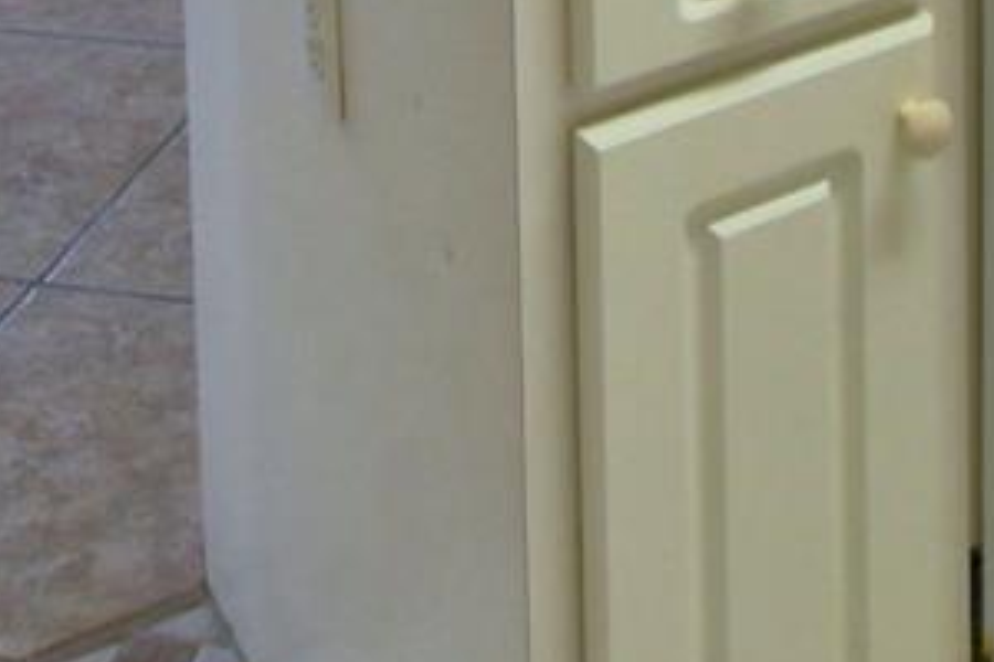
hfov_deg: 24.7
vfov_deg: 13.0
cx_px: 875
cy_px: -923
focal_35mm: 80
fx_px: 2209
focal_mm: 10
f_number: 4.5
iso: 400
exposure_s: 1/80
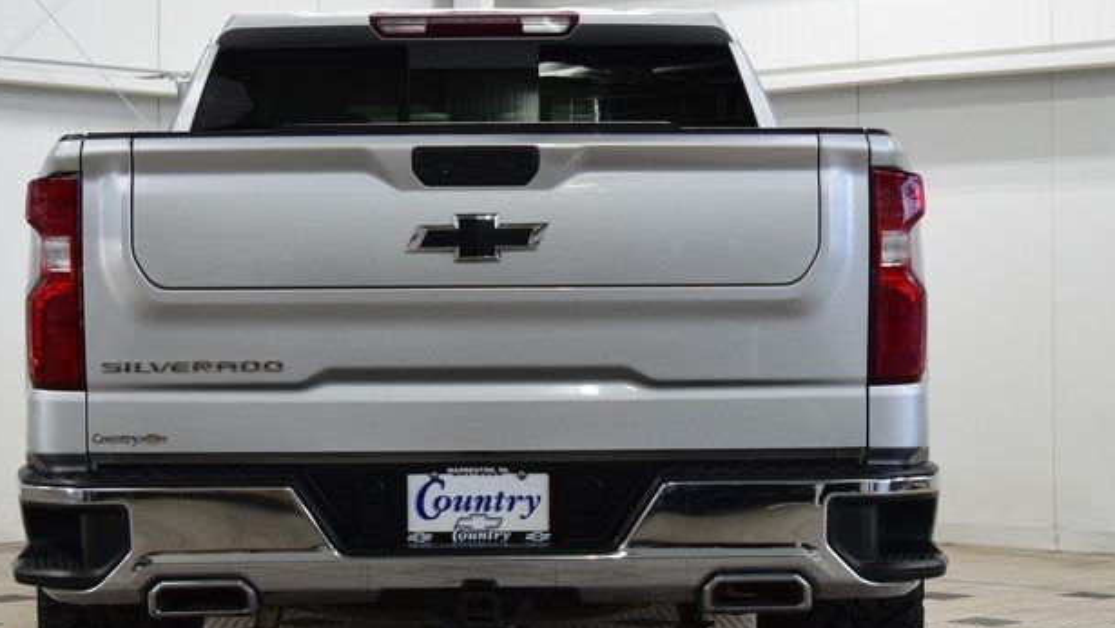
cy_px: 369
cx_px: 482
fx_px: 2631
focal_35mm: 89
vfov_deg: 13.6
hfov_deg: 23.9
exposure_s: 1/60
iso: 1600
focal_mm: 34
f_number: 7.1
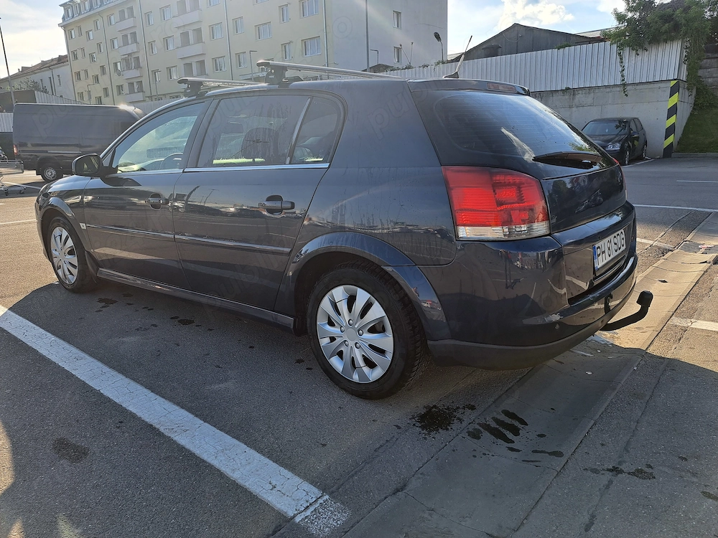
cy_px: 269
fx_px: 498
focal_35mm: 24
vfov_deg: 56.8
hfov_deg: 71.6
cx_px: 359
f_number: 1.8
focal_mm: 5.23
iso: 50
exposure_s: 1/686
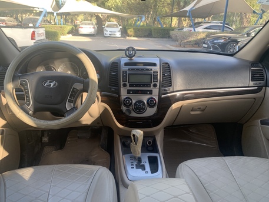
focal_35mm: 26
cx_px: 134
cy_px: 101
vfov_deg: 53.1
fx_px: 202
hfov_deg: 67.3
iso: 50
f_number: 1.8
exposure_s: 1/121
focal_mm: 4.25
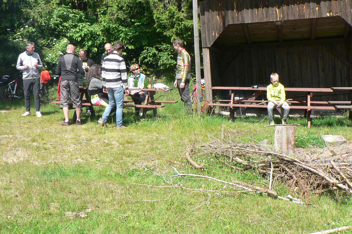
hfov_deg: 38.9
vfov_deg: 26.5
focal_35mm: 51
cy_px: 114
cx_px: 165
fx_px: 499
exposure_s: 1/320
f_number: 4
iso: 80
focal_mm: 6.9
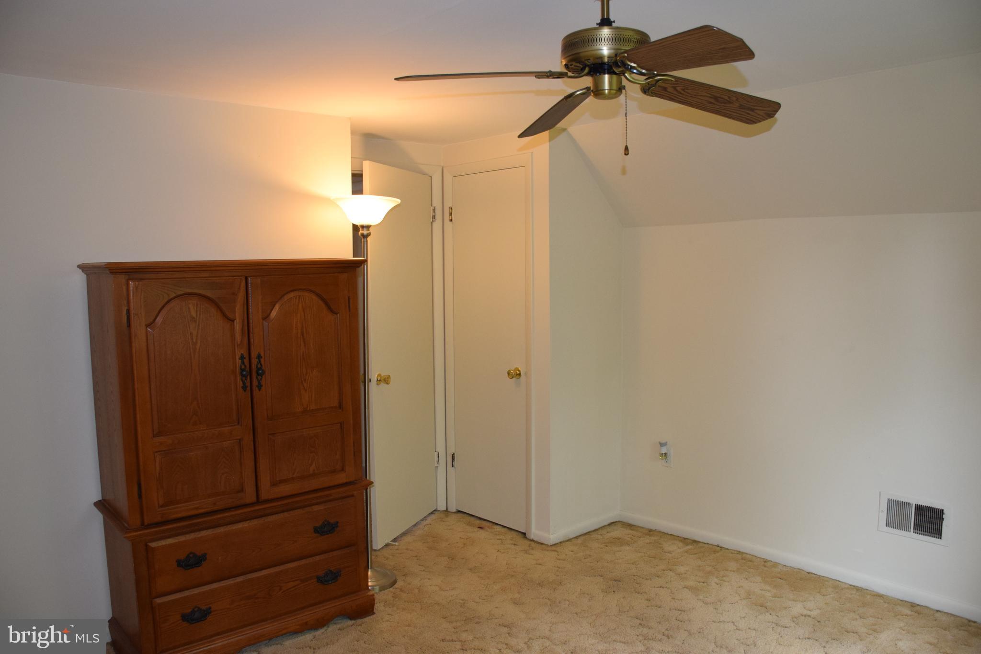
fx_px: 736
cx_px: 490
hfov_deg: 67.4
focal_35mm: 27
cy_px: 327
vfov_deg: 47.9
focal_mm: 18
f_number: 5
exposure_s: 1/100
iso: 800
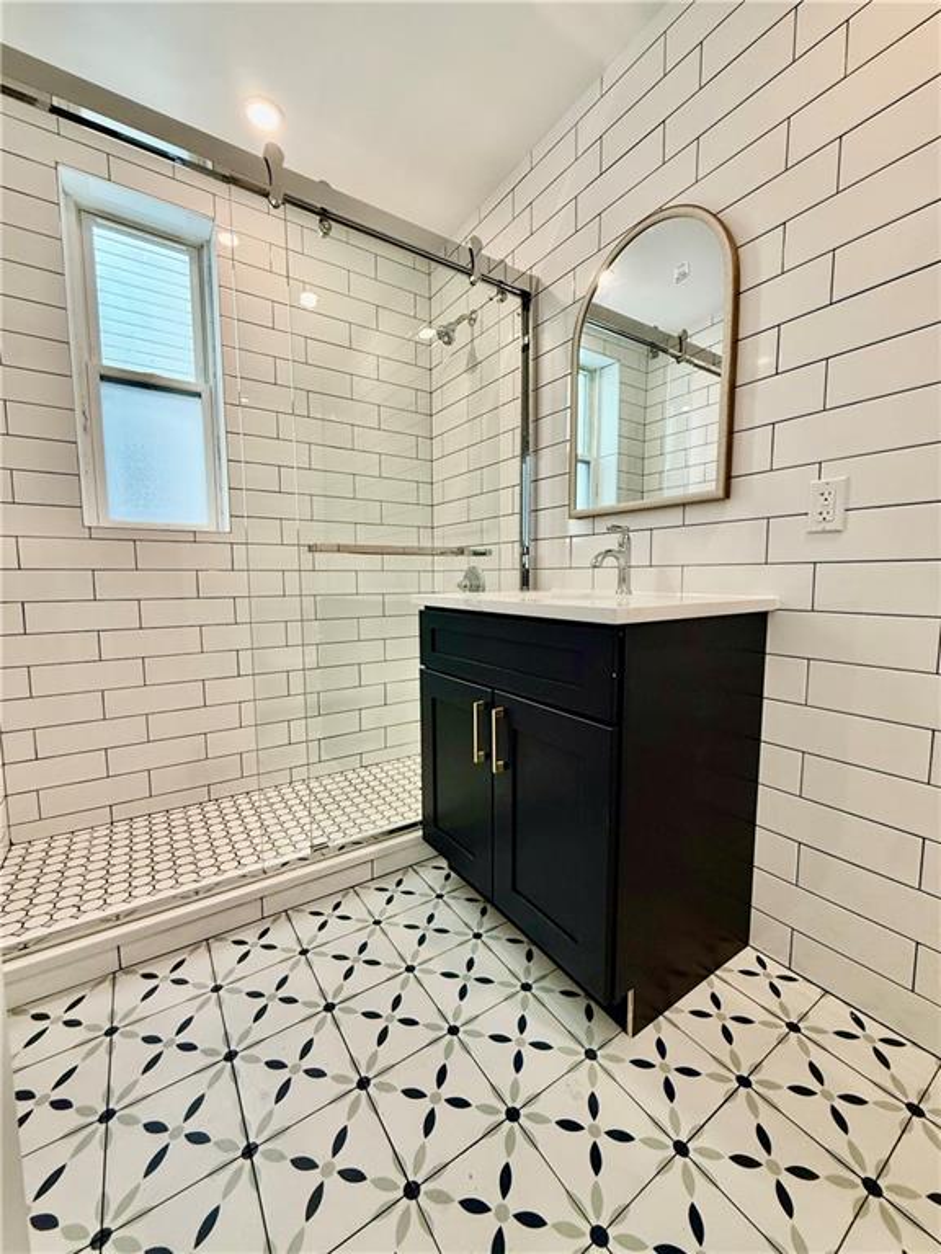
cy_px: 627
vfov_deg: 102.1
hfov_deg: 85.7
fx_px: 507
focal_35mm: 14
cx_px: 470
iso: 320
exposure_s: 1/120
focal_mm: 2.22
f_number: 2.2
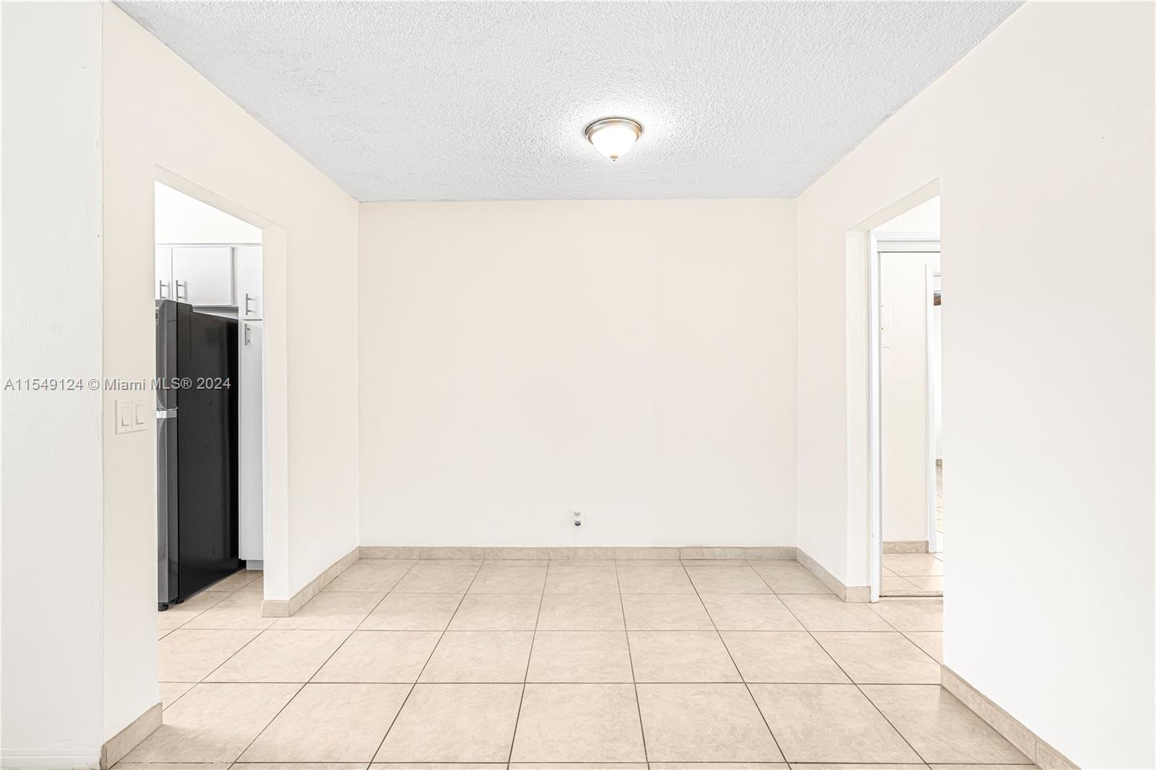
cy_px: 385
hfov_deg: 96.7
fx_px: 514
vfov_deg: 73.7
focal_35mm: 16
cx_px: 578
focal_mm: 16
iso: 400
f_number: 8
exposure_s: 1/2
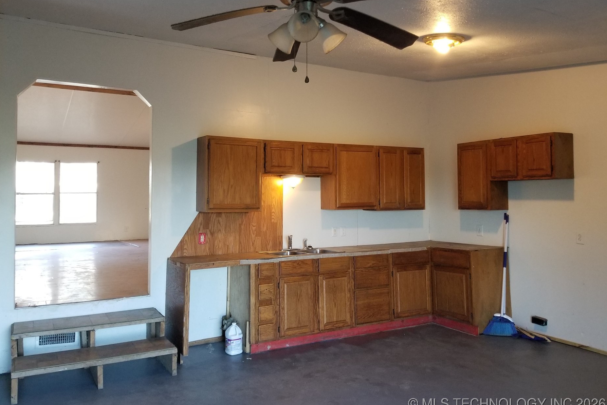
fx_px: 472
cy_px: 182
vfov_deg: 46.3
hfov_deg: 65.5
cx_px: 295
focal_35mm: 28
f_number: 1.7
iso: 200
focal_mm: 4.25
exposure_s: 1/60
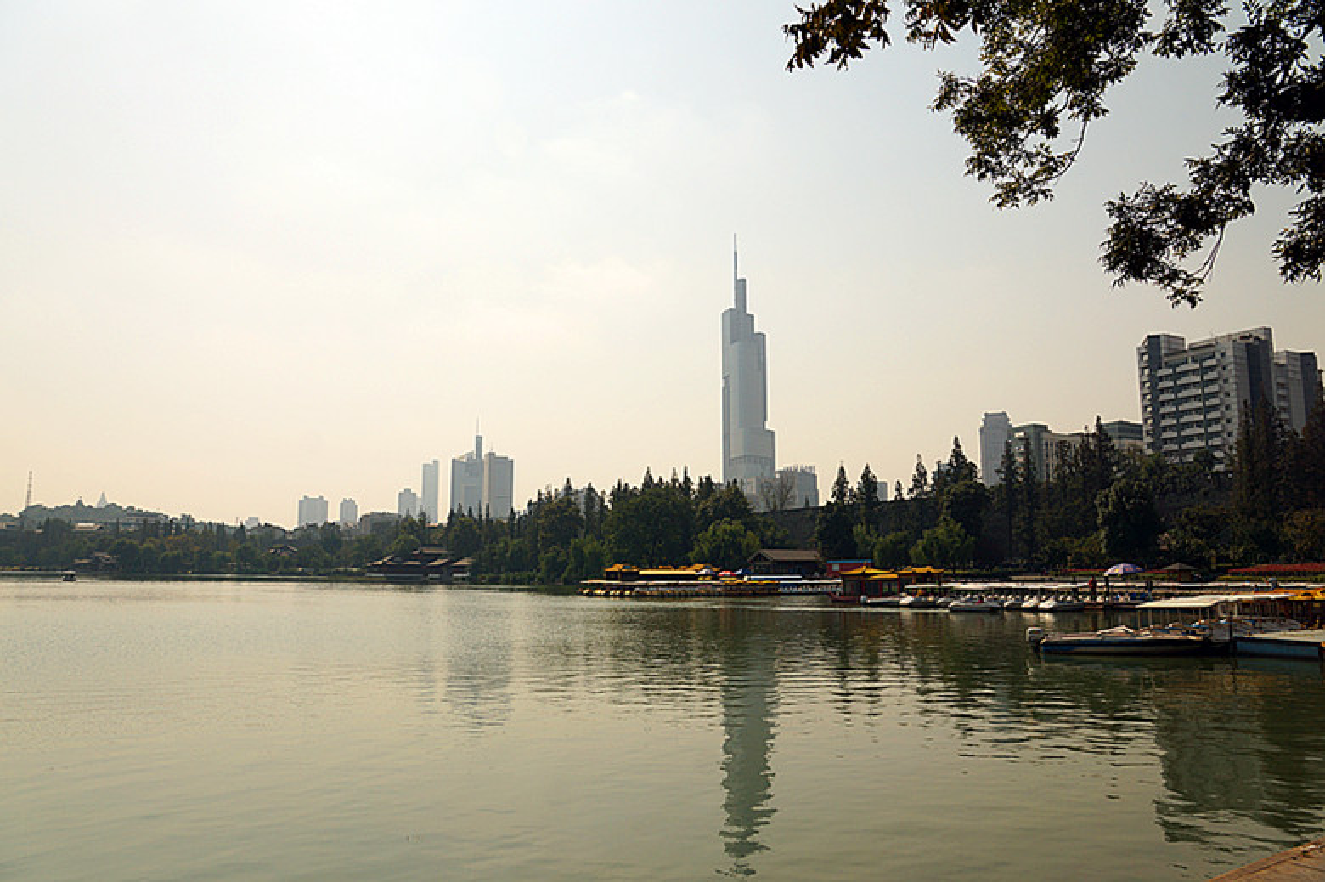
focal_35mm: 24
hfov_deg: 73.8
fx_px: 883
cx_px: 662
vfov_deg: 53.1
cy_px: 441
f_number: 8
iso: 100
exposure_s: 1/500
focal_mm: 16
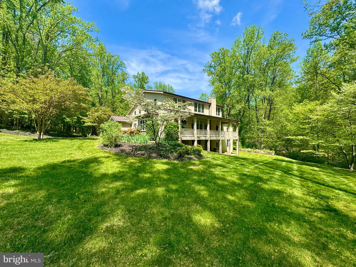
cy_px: 134
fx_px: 144
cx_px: 178
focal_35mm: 14
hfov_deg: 102.1
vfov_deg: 85.7
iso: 40
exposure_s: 1/858
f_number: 2.2
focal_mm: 2.22
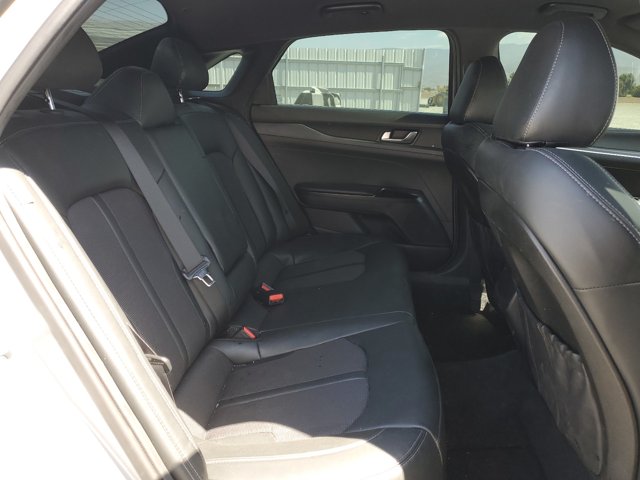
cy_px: 240
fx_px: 481
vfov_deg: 53.1
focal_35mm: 26
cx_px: 320
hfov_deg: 67.3
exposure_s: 1/147
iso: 50
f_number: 1.5
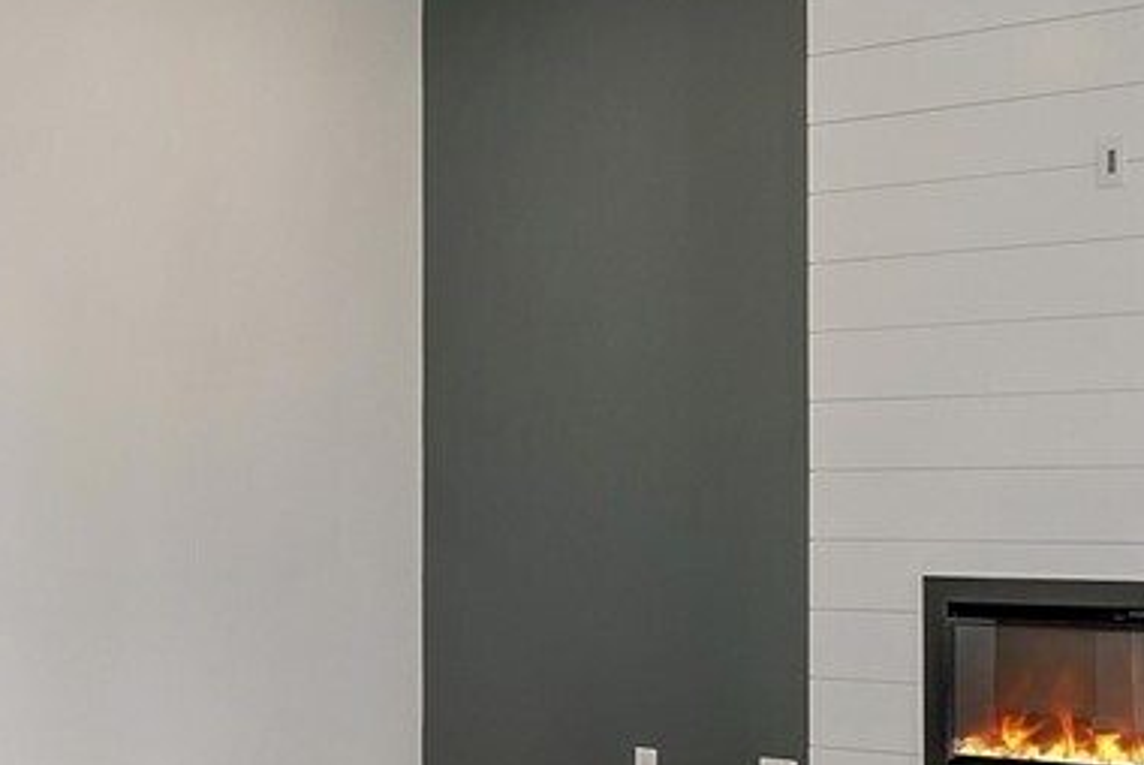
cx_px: 313
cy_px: 694
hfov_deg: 29.7
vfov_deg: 19.9
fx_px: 2131
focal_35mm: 67
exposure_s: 1/20
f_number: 6.3
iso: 125
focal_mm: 10
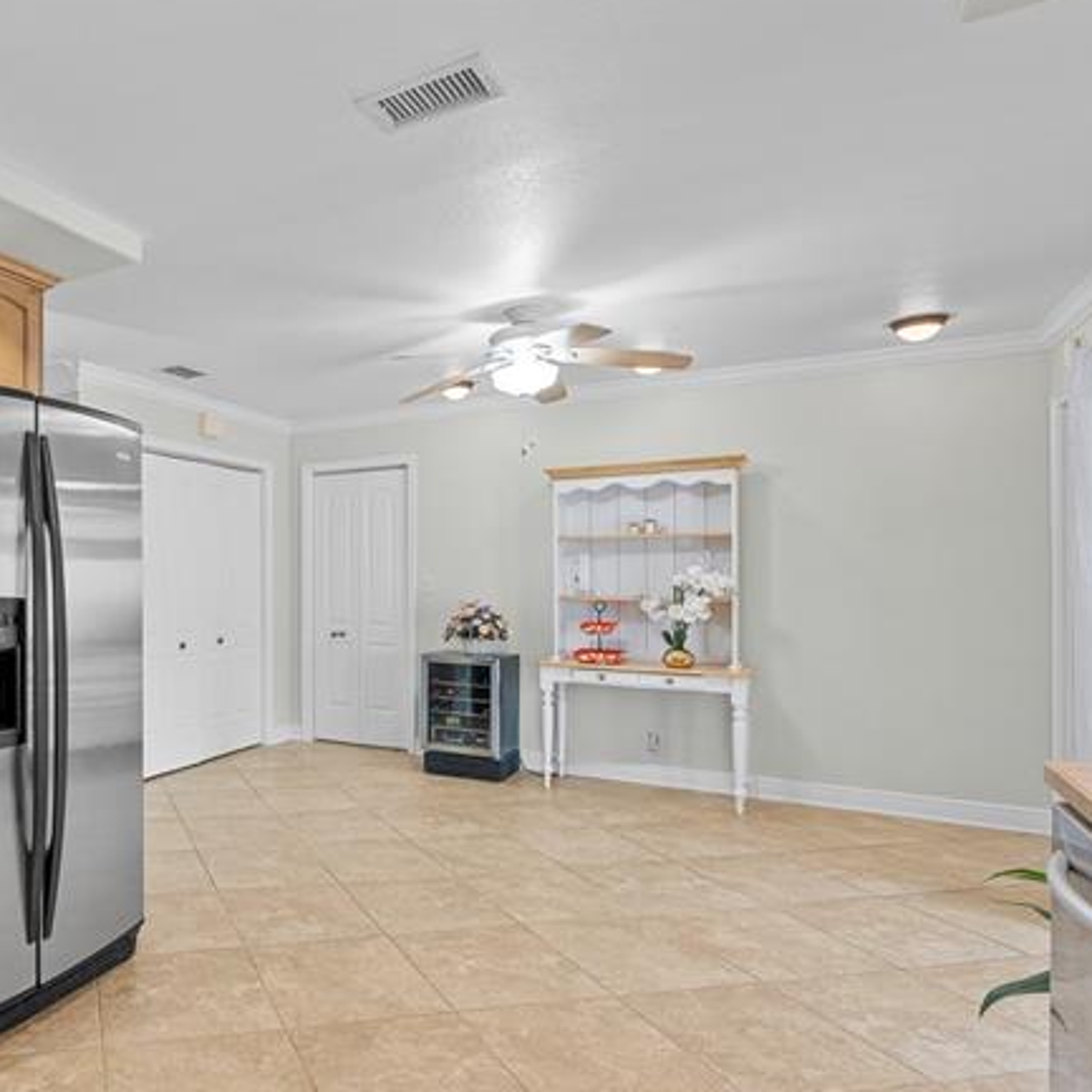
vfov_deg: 69.6
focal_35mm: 22
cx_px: 197
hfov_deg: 62.8
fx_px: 785
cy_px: 574
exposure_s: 1/4
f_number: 8
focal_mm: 14
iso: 500
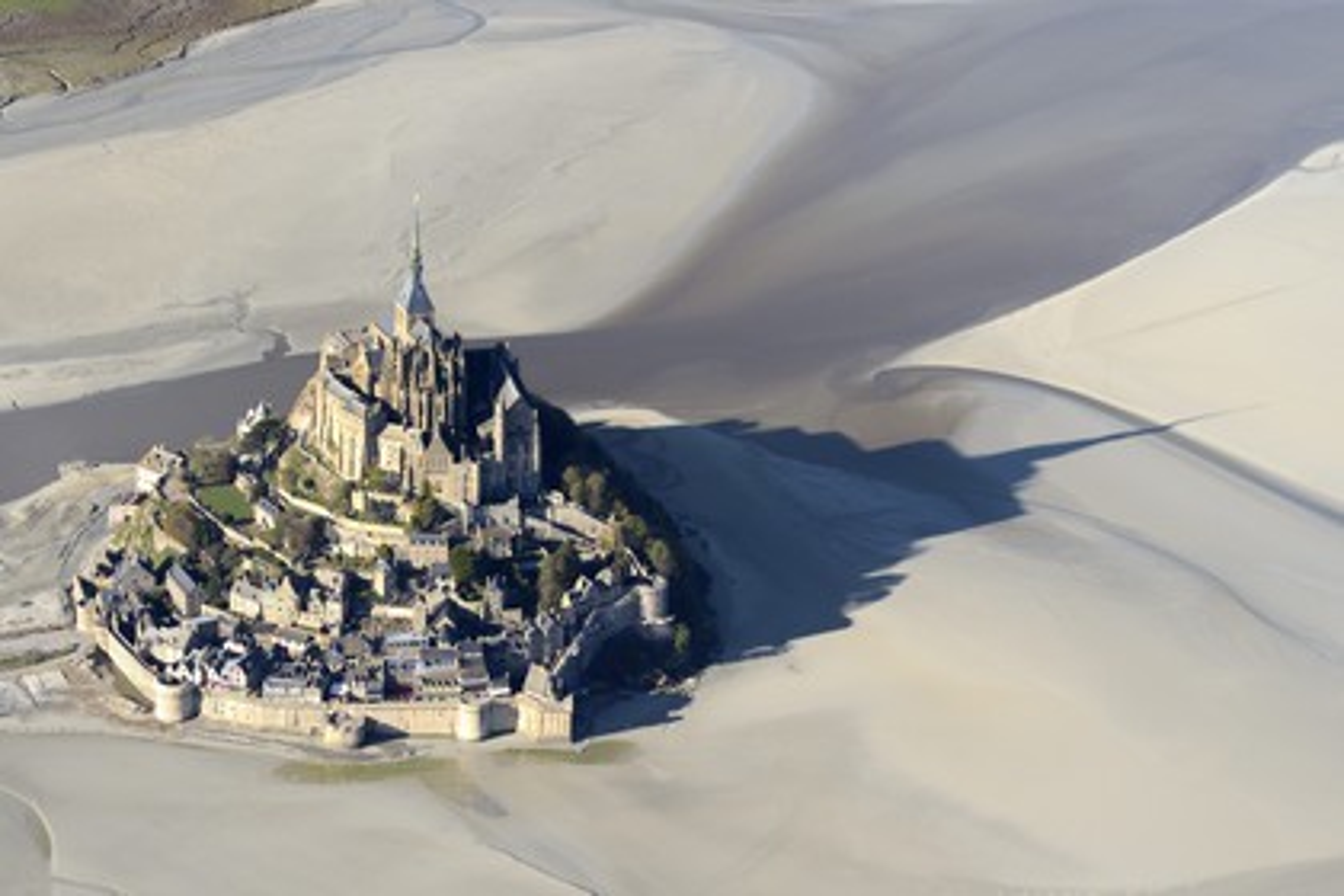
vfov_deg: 10.5
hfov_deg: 15.8
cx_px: 672
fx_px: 4853
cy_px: 448
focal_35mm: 130
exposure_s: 1/1000
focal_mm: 130
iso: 400
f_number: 7.1
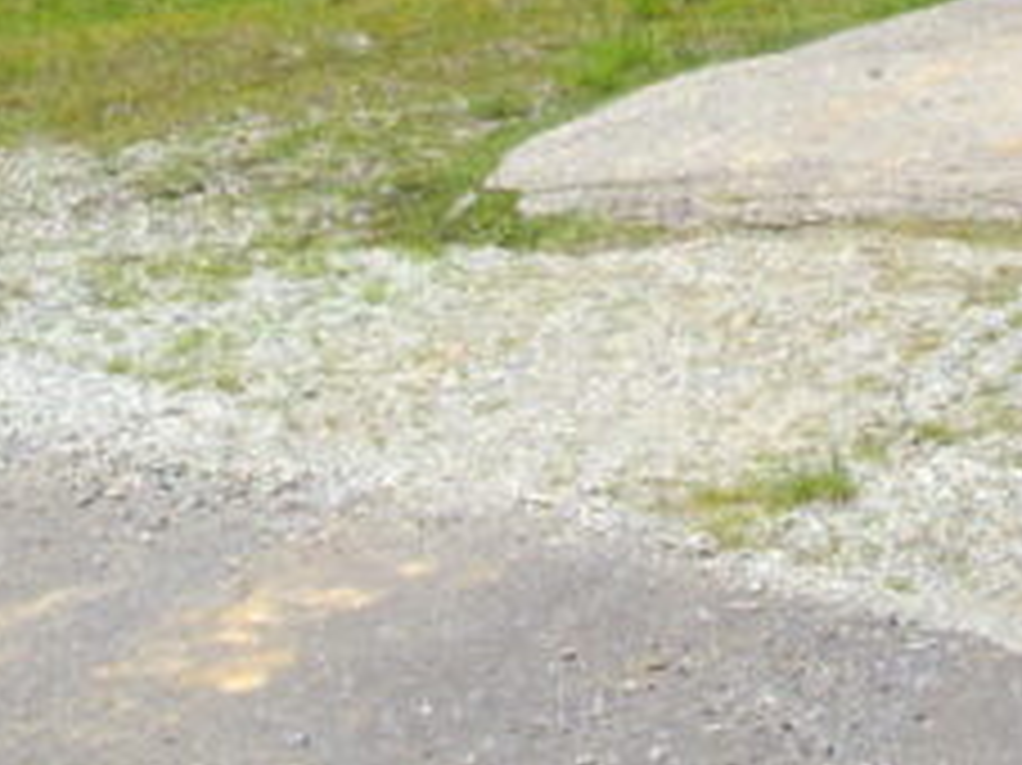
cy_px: -454
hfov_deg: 11.8
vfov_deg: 8.6
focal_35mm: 167
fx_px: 4928
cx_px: 396
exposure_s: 1/320
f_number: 5.6
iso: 100
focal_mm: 6.2
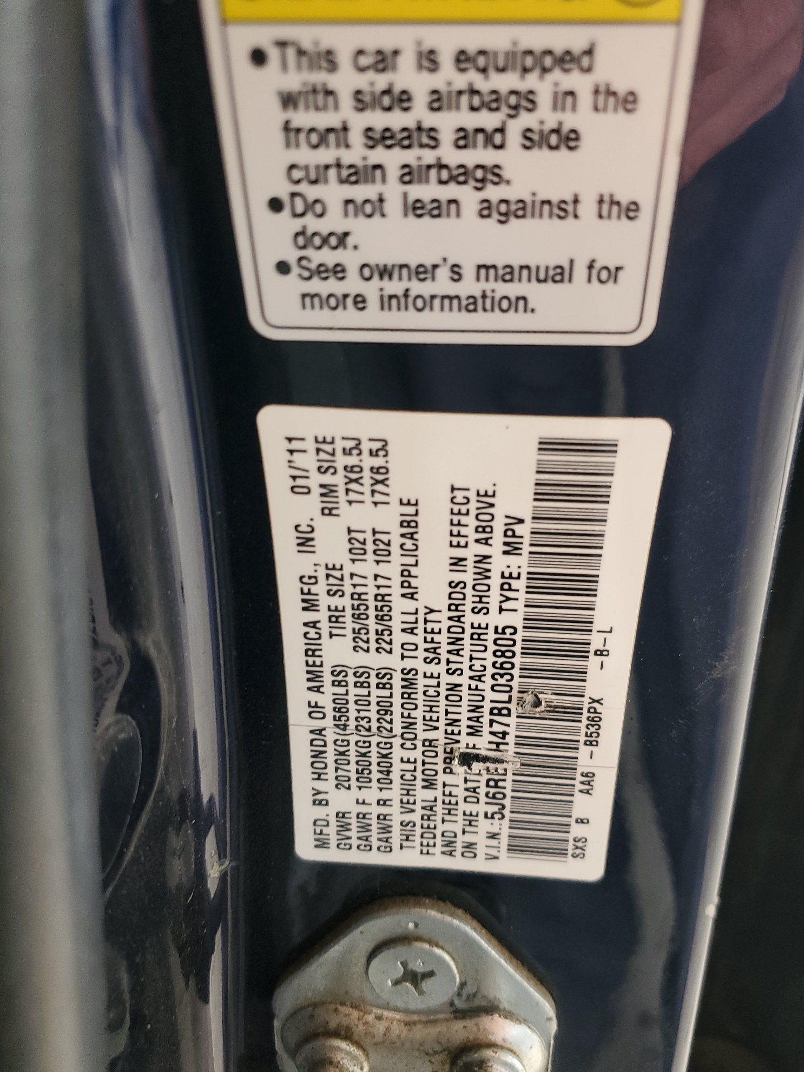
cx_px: 432
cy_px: 539
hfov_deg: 49.7
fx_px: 867
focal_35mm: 28
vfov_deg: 63.4
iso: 105
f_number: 1.5
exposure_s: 1/60.2
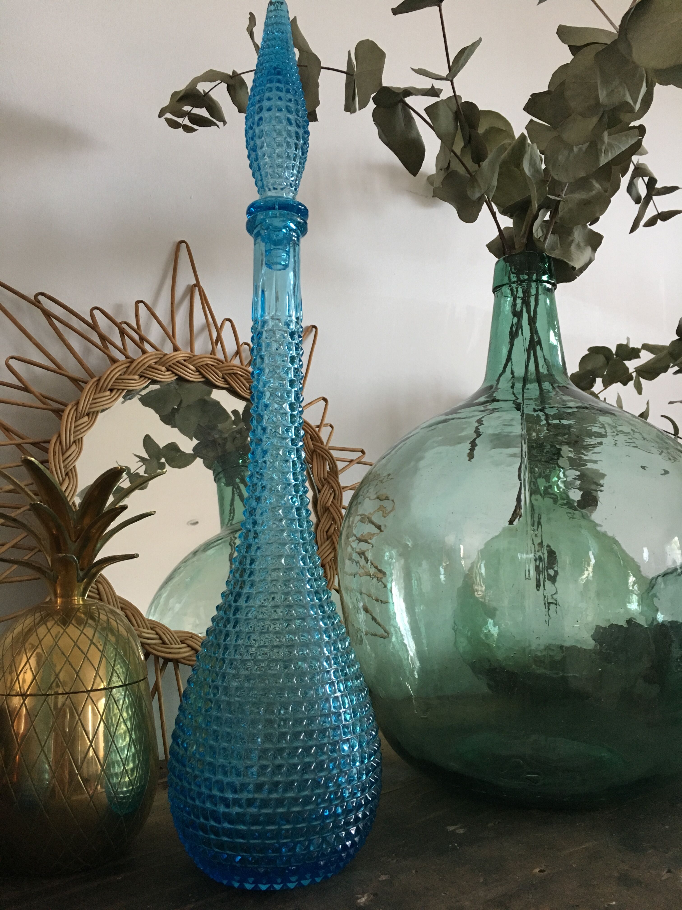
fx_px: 762
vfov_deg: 61.7
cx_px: 341
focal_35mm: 29
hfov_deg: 48.2
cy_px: 455
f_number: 2.2
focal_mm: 4.15
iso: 160
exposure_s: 1/33
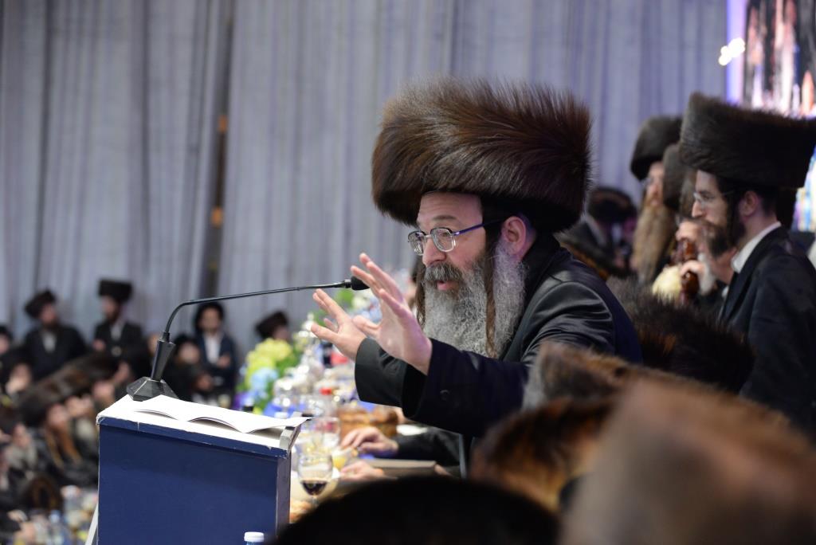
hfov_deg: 19.4
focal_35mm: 105
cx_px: 408
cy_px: 272
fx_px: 2381
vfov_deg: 13.1
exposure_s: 1/80
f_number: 5
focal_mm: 105
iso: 2000
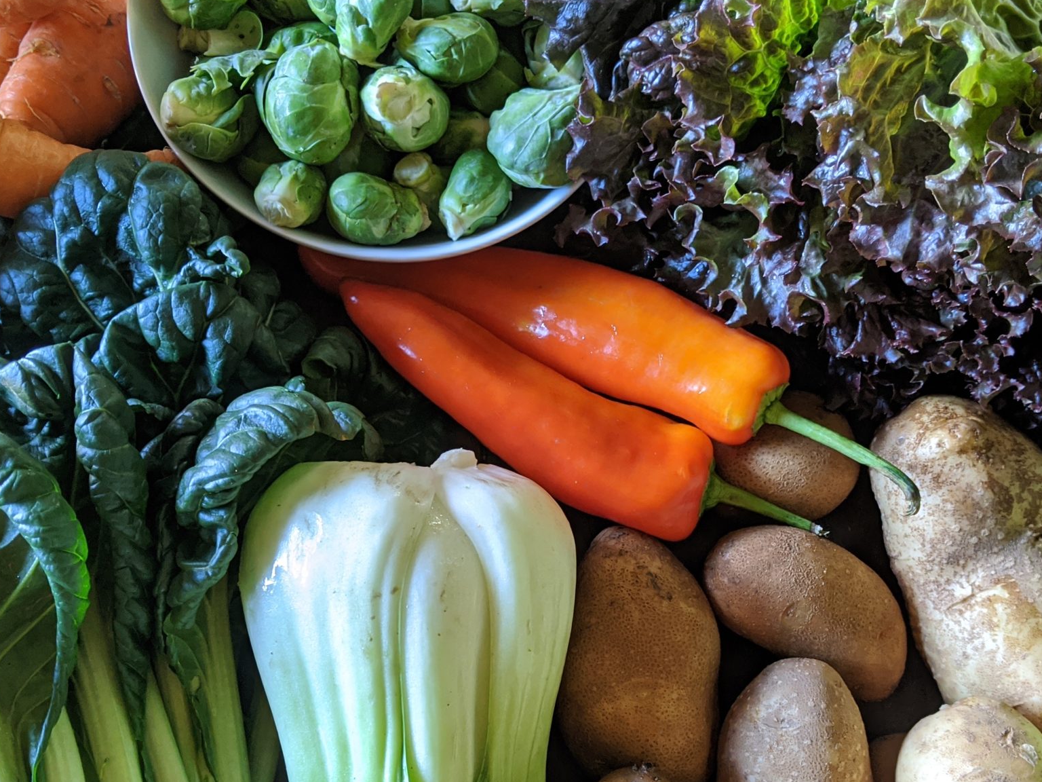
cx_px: 544
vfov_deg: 31.9
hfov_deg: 42.1
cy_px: 535
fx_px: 1355
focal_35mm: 45
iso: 174
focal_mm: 4.44
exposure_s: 1/23.7
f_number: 1.8
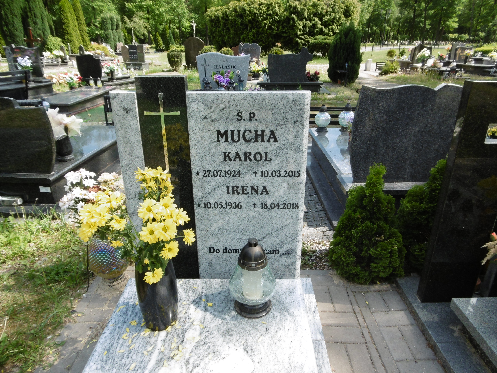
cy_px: 186
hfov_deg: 71.6
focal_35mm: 24
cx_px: 248
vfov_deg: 56.8
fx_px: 345
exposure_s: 1/400
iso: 100
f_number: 3.1
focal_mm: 4.3
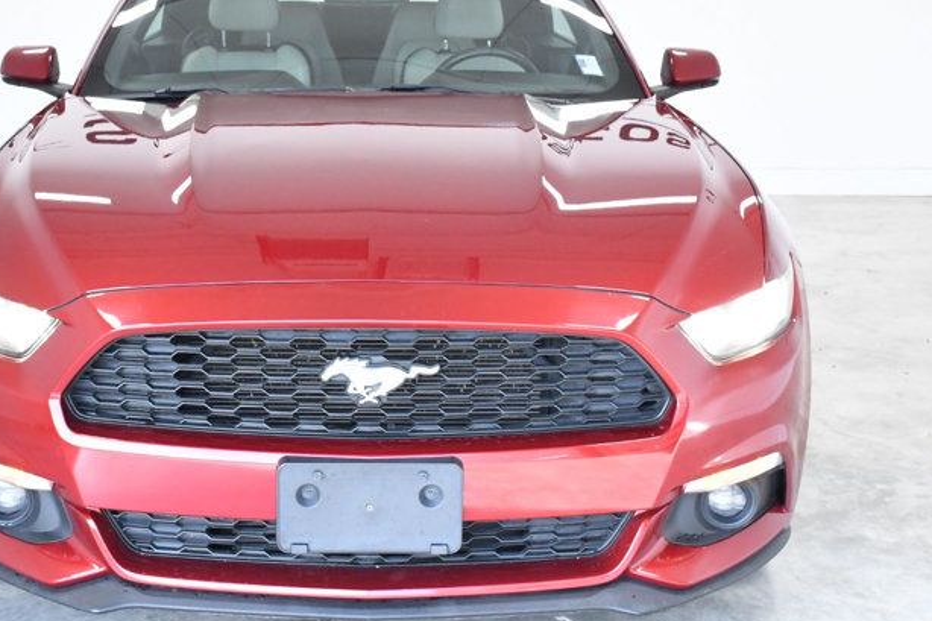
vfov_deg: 22.5
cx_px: 364
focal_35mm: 60
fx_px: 1553
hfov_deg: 33.3
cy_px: 200
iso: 2500
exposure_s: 1/250
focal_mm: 24
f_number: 8
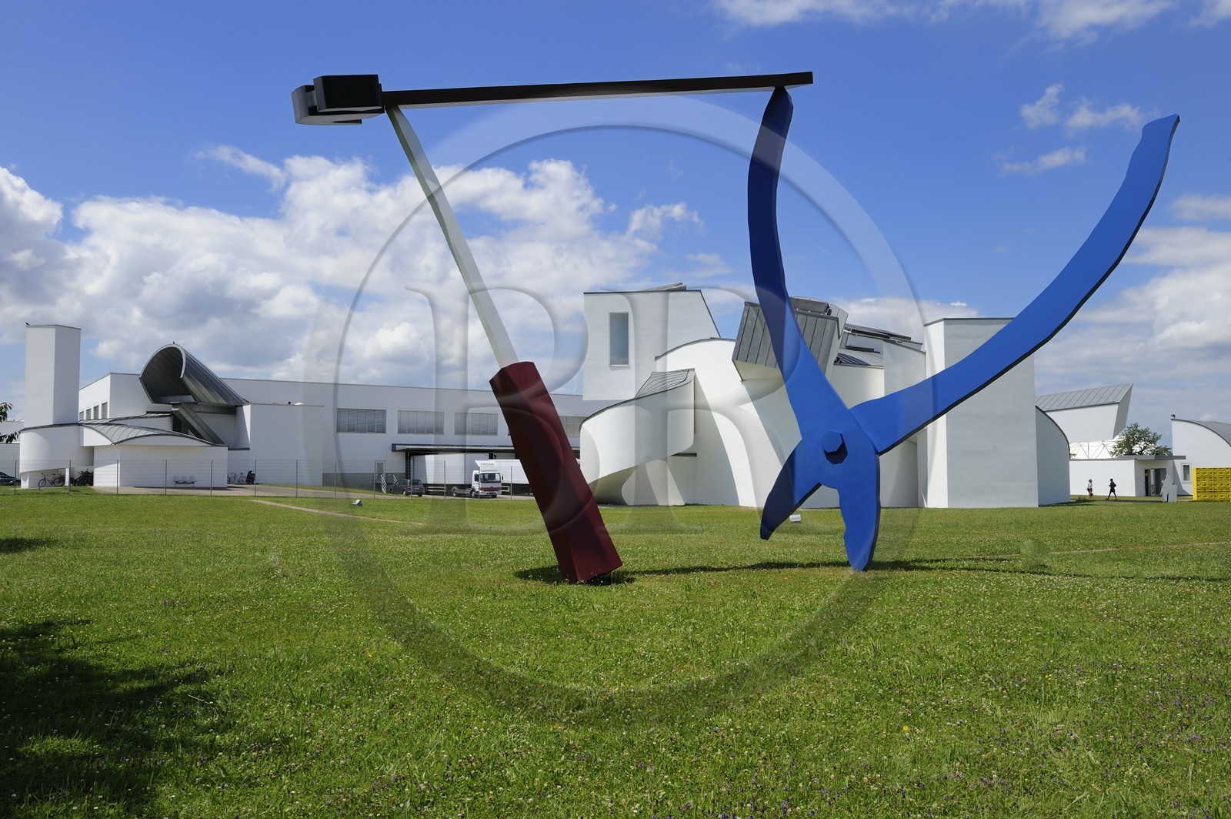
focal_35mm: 29
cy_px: 410
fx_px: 991
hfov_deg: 63.7
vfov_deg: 44.9
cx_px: 616
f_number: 16
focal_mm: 29
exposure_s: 1/160
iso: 200
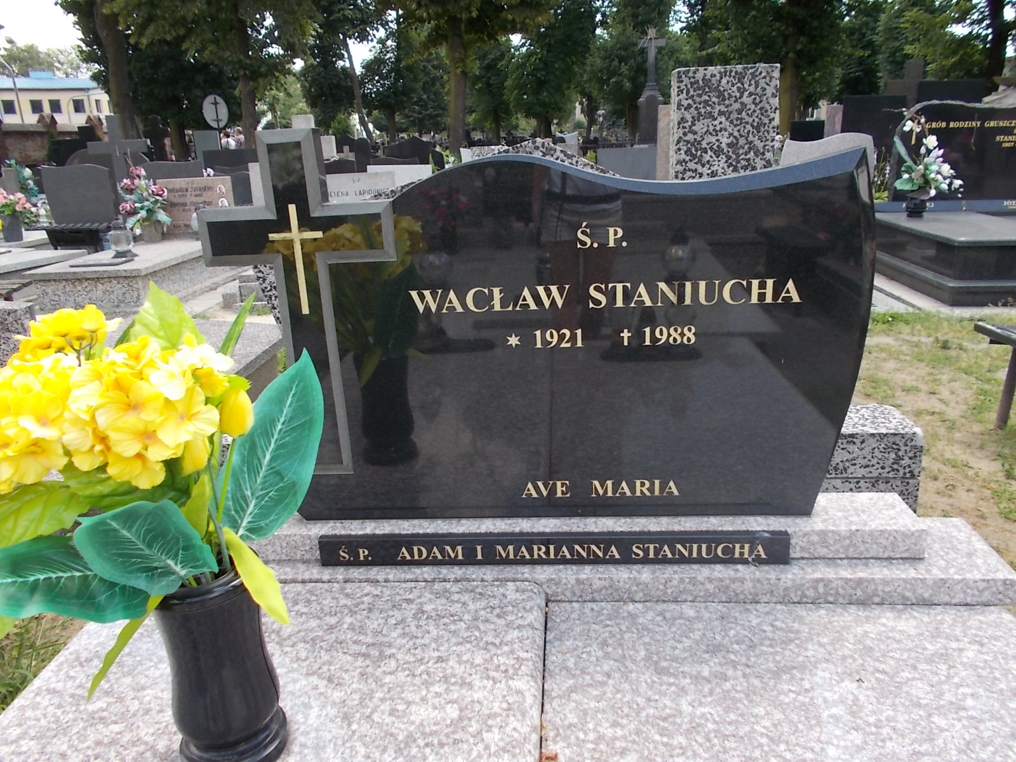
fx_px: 763
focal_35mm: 26
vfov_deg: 53.1
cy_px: 381
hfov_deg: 67.3
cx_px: 508
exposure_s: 1/200
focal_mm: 4.6
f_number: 3.2
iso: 80
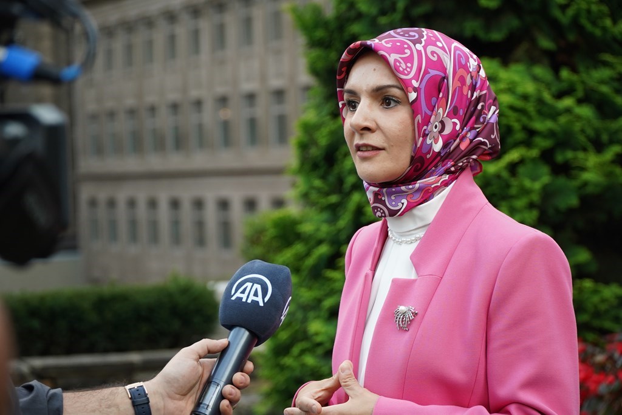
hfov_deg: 19.5
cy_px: 208
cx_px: 311
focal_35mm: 105
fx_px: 1814
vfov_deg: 13.0
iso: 640
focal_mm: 70
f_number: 4
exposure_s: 1/160
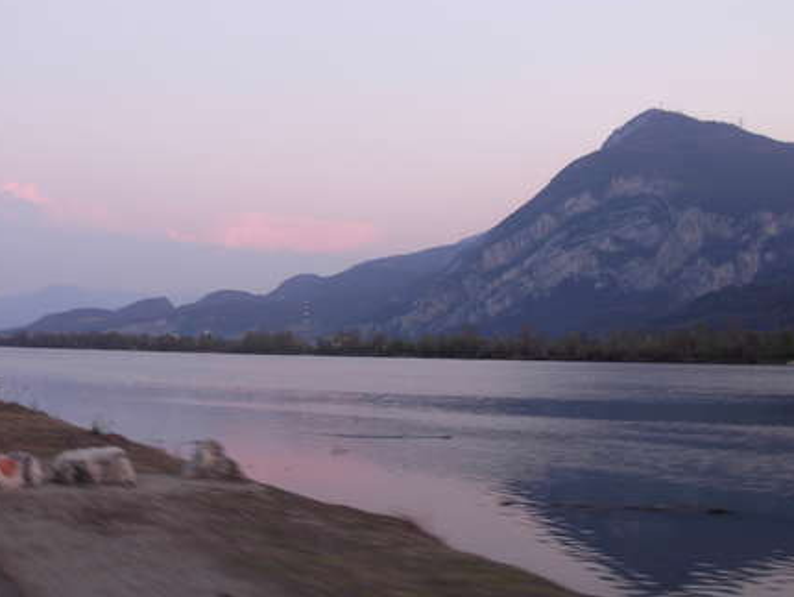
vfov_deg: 27.6
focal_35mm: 53
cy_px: 303
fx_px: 1216
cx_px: 307
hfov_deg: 36.0
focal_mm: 6.3
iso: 79
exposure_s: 1/21.9
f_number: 2.9
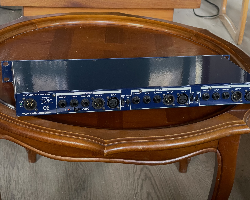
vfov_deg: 22.8
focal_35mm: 67
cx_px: 132
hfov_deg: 28.3
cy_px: 100
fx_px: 496
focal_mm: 7.5
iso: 800
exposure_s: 1/40
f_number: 2.2
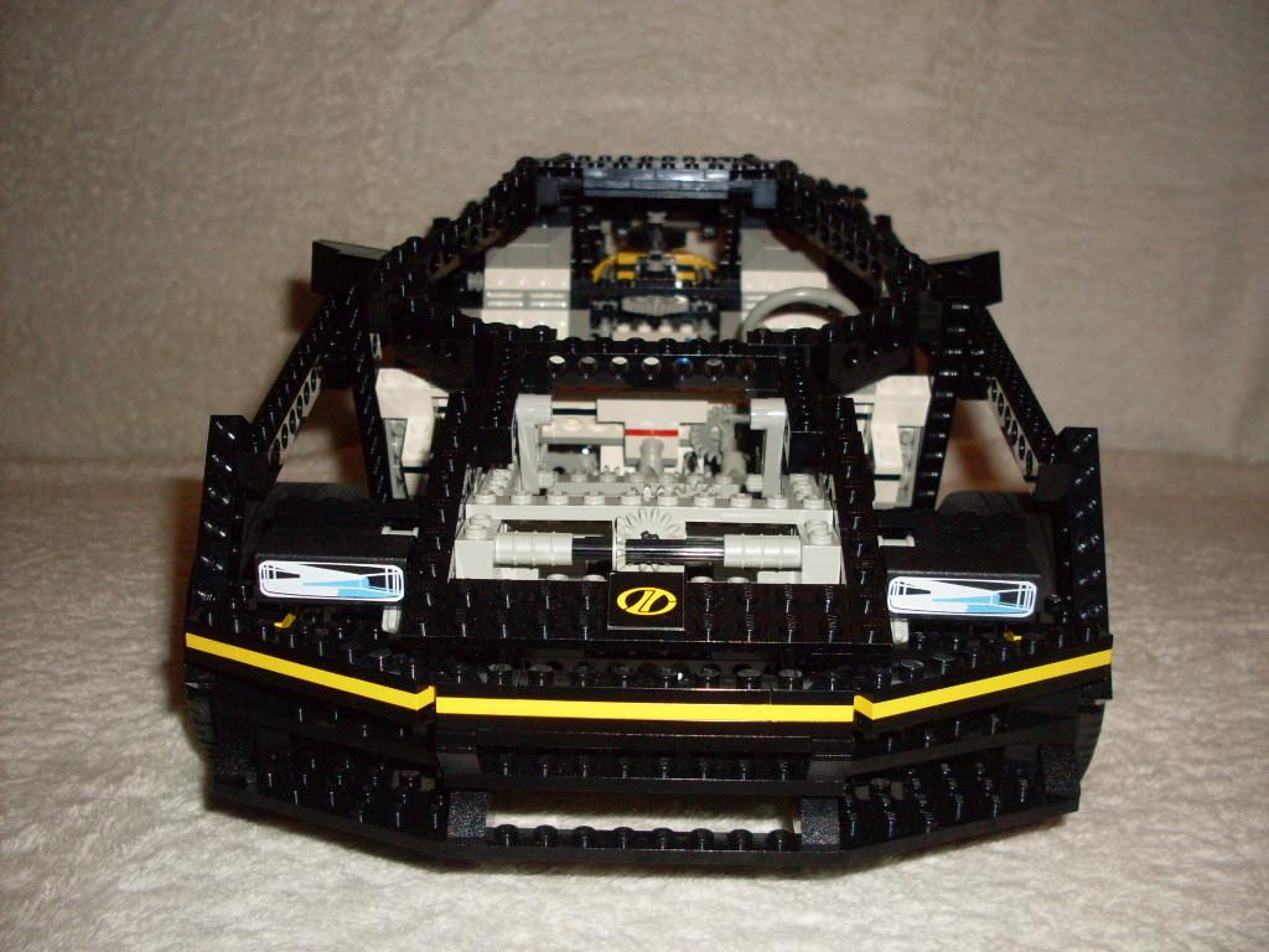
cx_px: 634
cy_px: 476
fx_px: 1393
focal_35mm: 38
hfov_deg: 49.0
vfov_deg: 37.7
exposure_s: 1/45
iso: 100
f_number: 2.8
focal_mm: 6.3
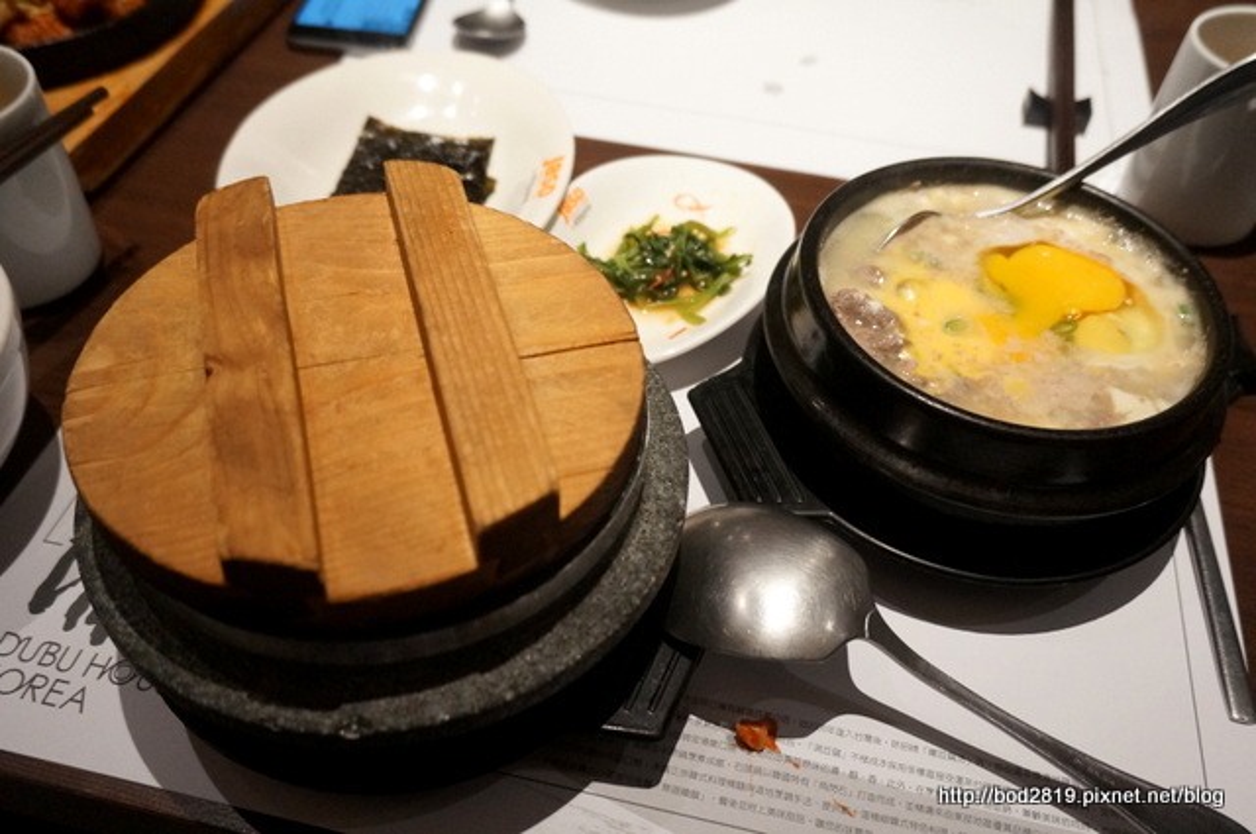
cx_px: 628
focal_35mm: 30
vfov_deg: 43.5
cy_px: 417
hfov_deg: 62.0
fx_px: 1045
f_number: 4
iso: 2000
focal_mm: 20
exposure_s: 1/60
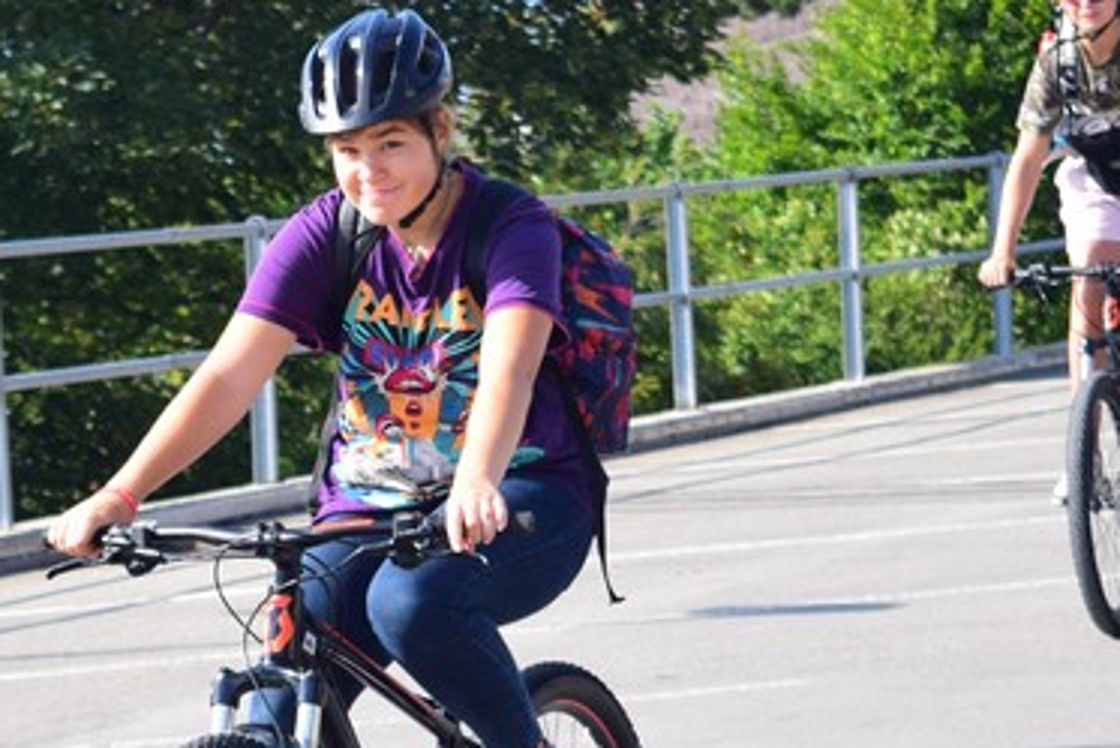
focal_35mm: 226
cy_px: 623
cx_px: 351
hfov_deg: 9.1
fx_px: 7045
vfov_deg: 6.1
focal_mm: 55
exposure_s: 1/1250
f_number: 5.6
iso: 800
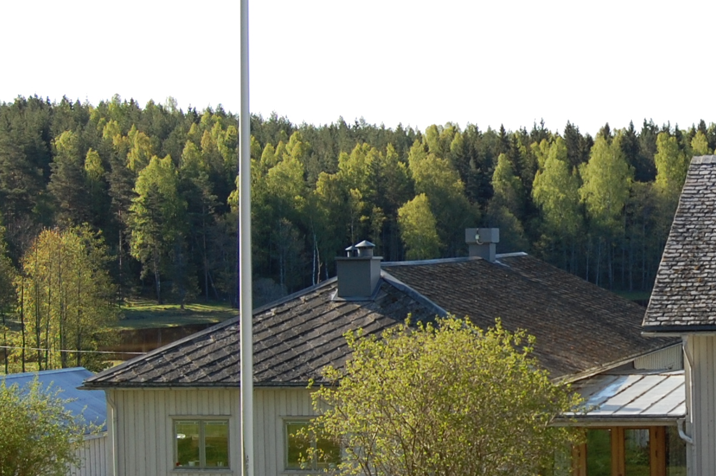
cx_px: 661
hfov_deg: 20.6
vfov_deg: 14.1
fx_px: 1928
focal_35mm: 97
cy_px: 285
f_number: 5.6
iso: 250
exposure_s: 1/500
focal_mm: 26
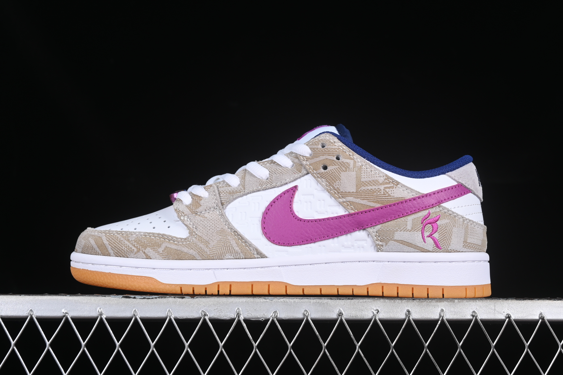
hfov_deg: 27.0
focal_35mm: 75
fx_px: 1173
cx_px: 282
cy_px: 188
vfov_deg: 18.2
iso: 160
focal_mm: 50
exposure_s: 1/80
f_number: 8
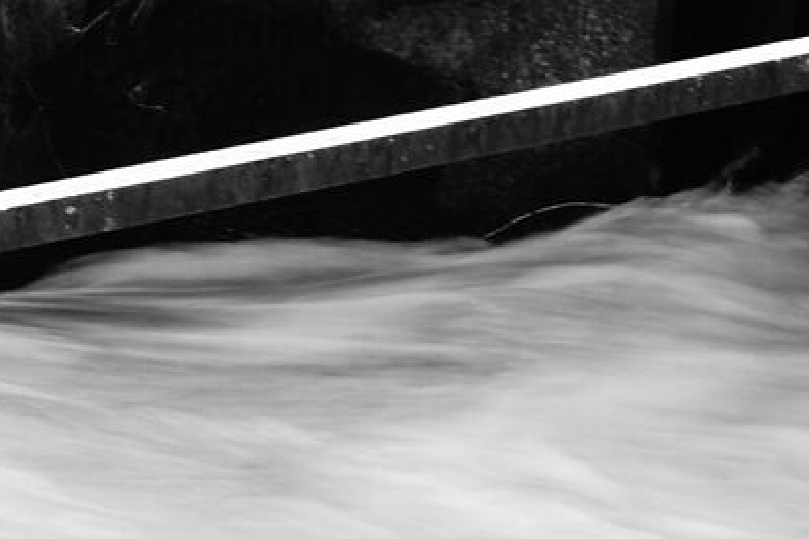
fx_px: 4764
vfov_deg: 6.5
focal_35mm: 212
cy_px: 506
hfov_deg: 9.7
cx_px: 251
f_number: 16
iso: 64
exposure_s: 1/8
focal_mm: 35
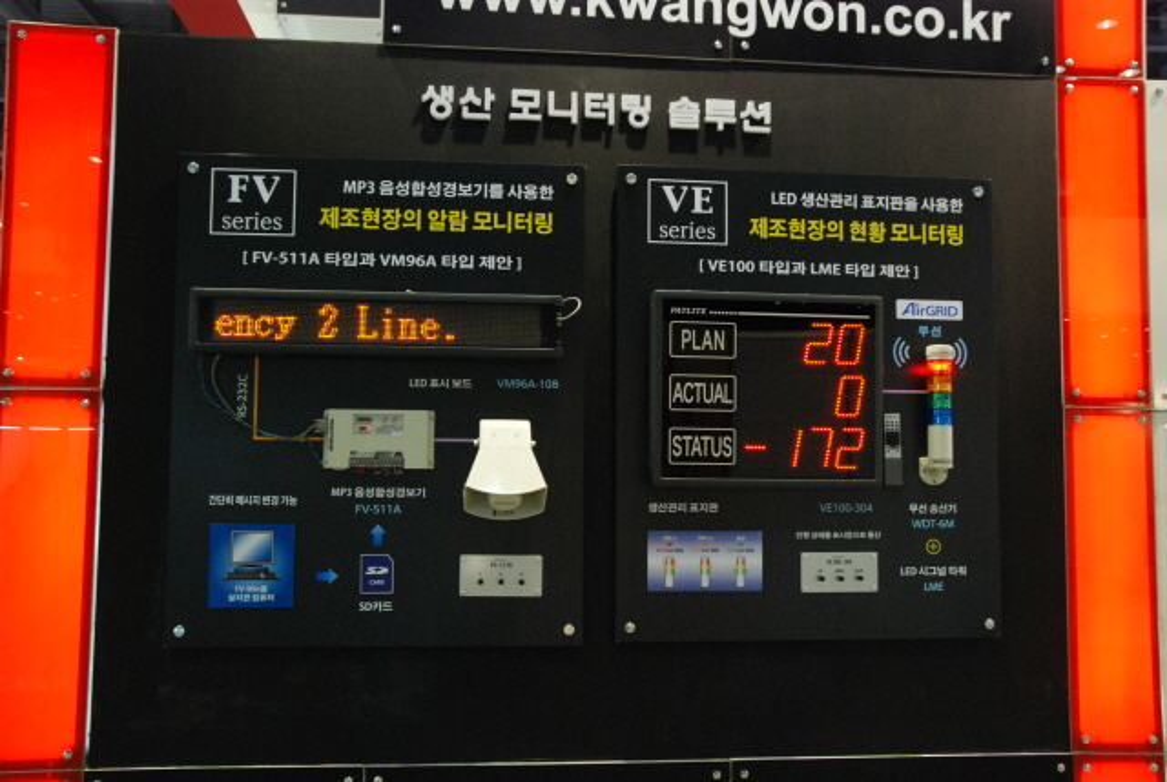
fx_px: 974
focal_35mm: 30
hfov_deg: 61.8
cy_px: 391
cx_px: 584
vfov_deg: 43.8
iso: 1600
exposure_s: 1/50
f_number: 5
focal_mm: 20
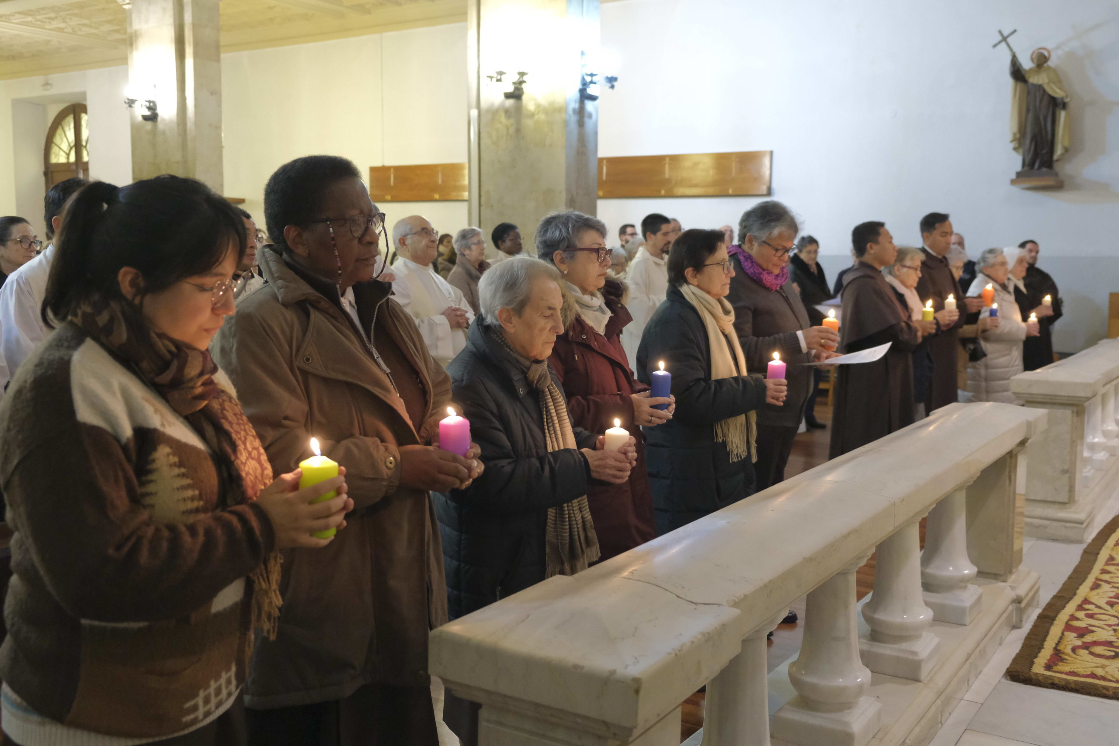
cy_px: 373
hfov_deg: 57.2
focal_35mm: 33
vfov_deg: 40.0
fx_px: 1026
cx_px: 560
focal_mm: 22.3
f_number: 3.2
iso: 5000
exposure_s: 1/60
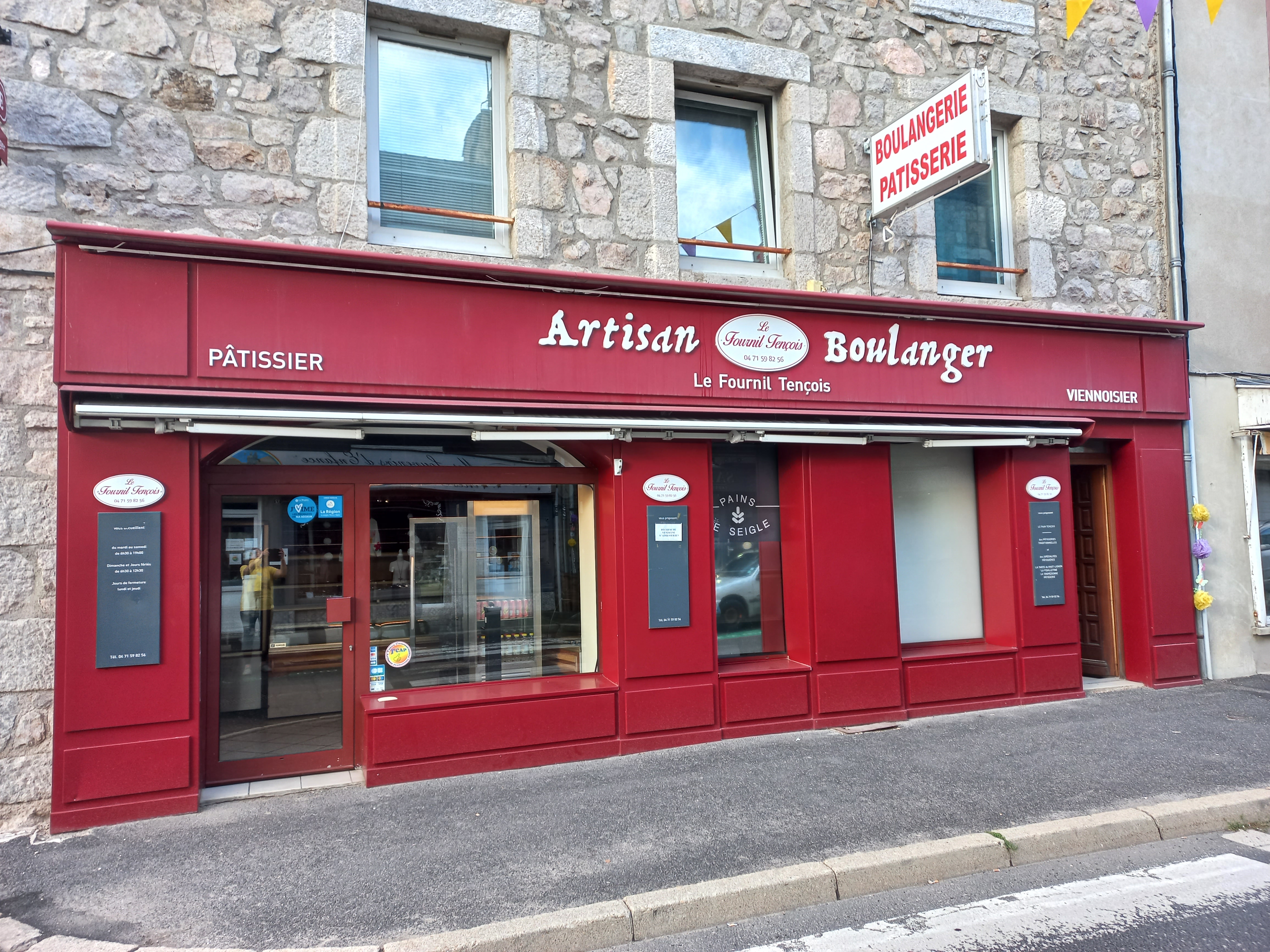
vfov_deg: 54.9
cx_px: 635
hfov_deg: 69.4
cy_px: 476
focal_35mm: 25
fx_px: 917
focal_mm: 4.6
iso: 40
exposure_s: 1/50
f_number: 1.8
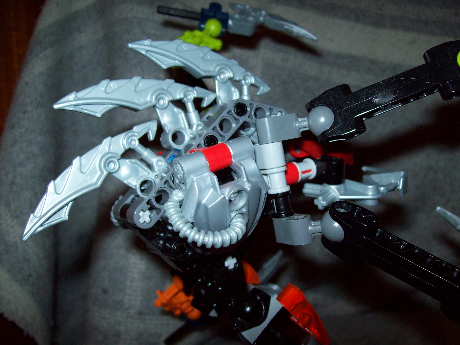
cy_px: 172
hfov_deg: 51.4
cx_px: 230
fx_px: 478
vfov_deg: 39.7
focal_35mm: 36
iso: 80
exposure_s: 1/64
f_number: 2.7
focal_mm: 6
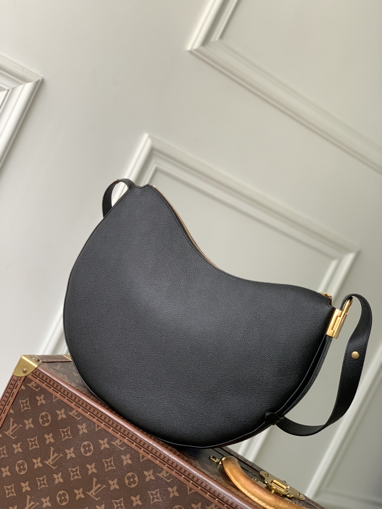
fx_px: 765
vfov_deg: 36.8
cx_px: 191
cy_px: 254
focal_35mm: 52
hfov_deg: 28.0
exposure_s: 1/64
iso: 125
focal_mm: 6
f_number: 2.4
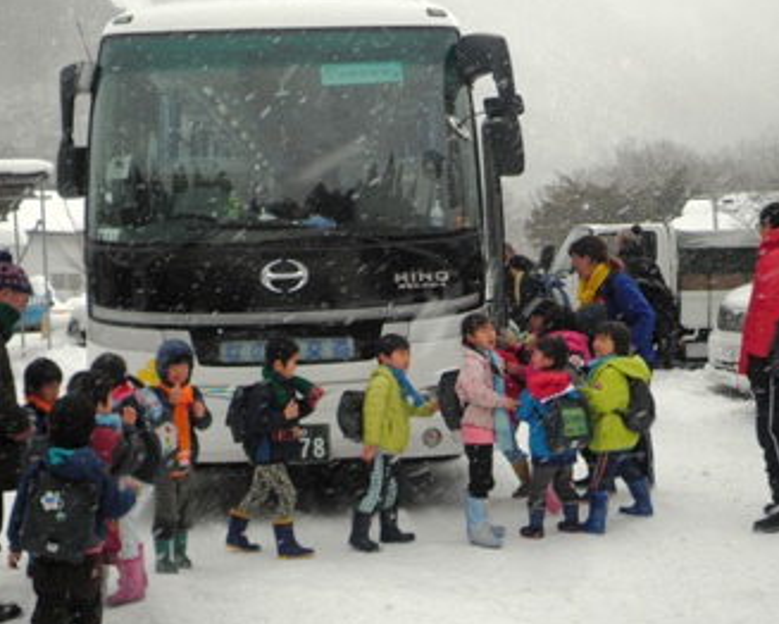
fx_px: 992
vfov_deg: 34.9
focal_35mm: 43
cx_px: 360
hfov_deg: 42.8
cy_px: 345
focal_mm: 6.4
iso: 64
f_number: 8.8
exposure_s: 1/80
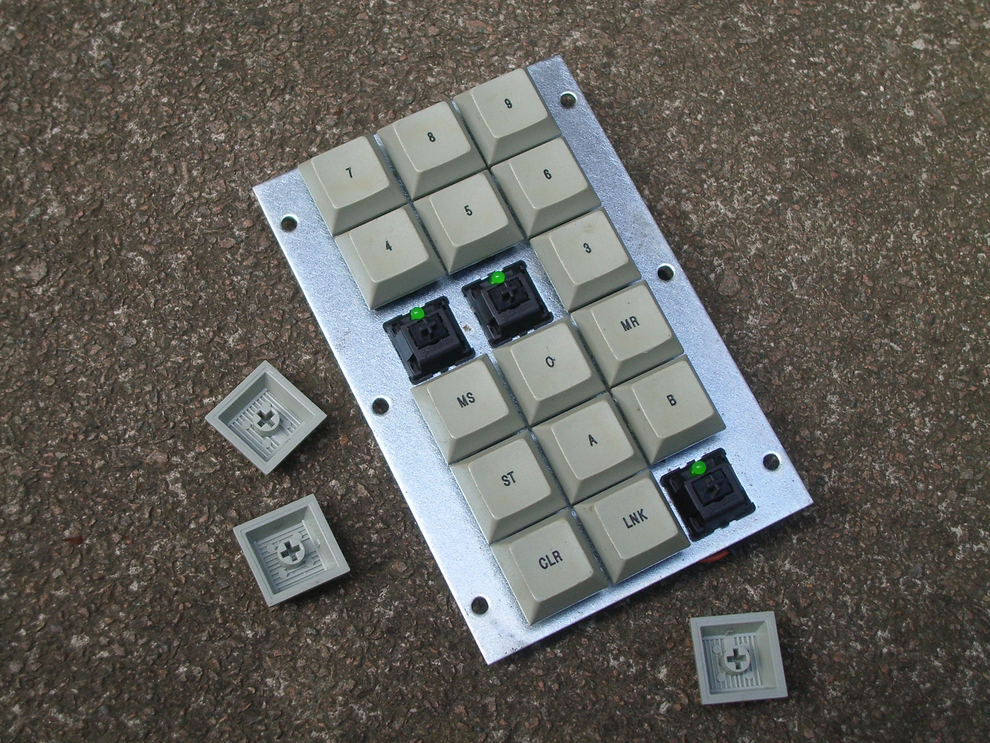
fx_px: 1773
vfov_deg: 23.7
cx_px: 495
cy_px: 372
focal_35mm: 62
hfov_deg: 31.2
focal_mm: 10.2
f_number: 3.5
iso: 80
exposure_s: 1/250
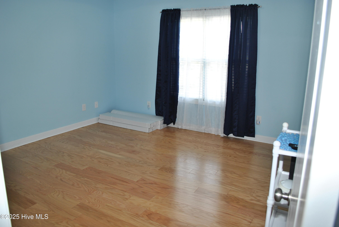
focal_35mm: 27
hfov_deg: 67.3
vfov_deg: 48.0
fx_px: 255
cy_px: 114
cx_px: 170
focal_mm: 18
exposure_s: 1/60
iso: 200
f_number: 4
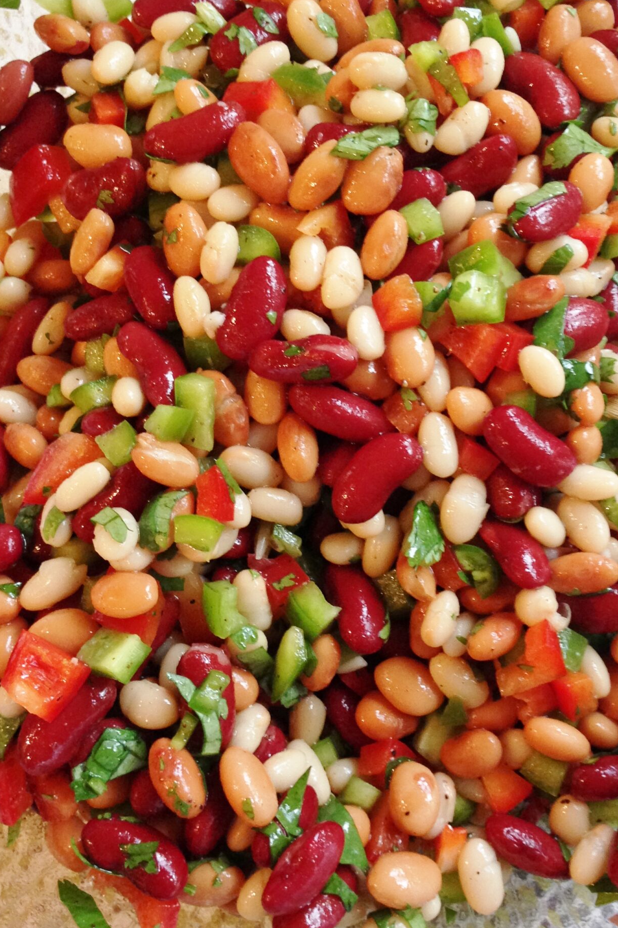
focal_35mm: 48
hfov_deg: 28.0
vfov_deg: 41.1
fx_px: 1236
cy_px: 444
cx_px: 368
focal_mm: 4.12
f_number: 2.4
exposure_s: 1/20
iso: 160
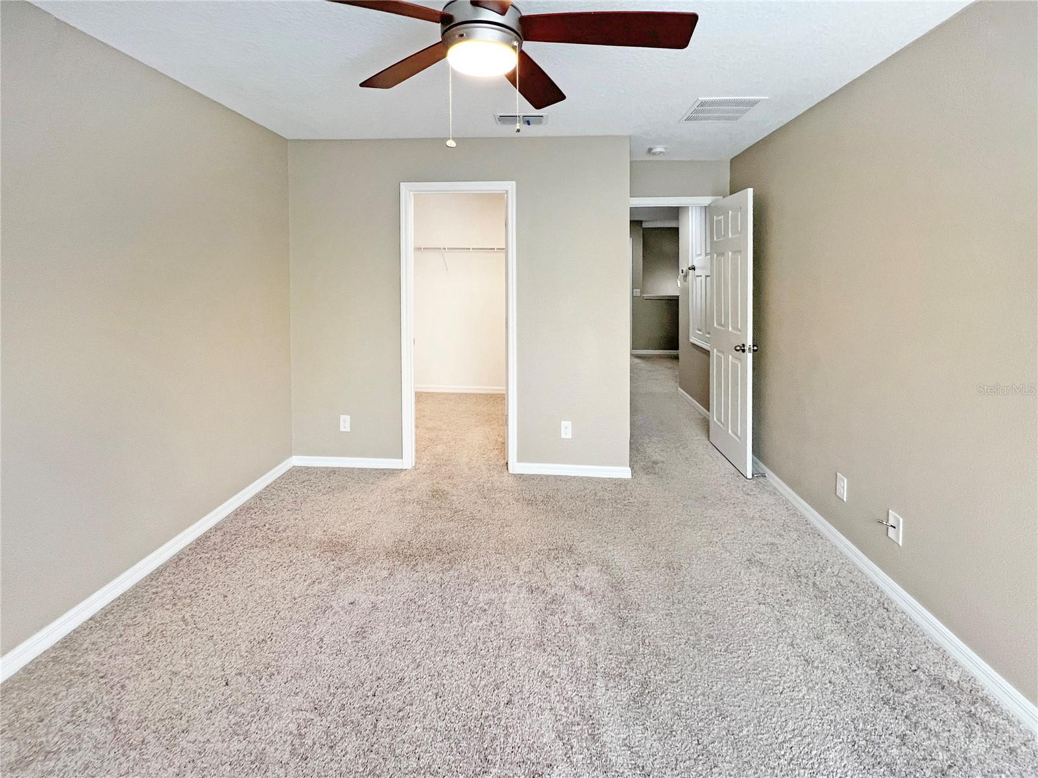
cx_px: 519
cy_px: 389
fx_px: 390
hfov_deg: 106.2
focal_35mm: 13
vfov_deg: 89.9
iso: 160
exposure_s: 1/120
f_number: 1.8
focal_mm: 1.57
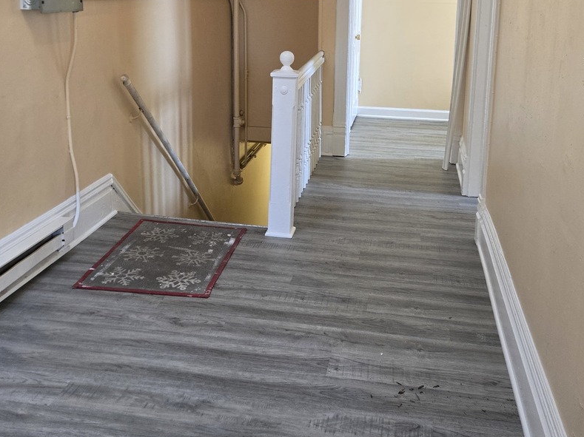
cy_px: 146
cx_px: 289
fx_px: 708
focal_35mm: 42
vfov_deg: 34.0
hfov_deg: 44.8
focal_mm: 5.4
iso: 320
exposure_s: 1/120
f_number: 1.8
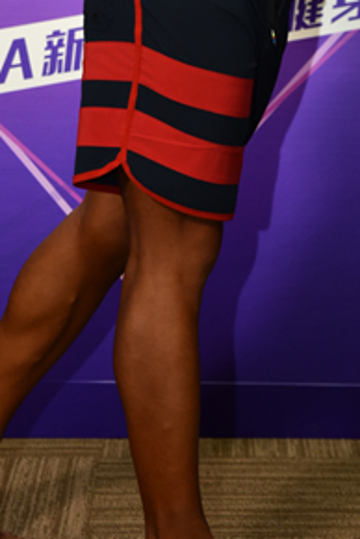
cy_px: -115
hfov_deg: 8.5
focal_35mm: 161
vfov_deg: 12.4
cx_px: 243
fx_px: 2409
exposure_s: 1/160
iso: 800
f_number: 4
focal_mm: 52
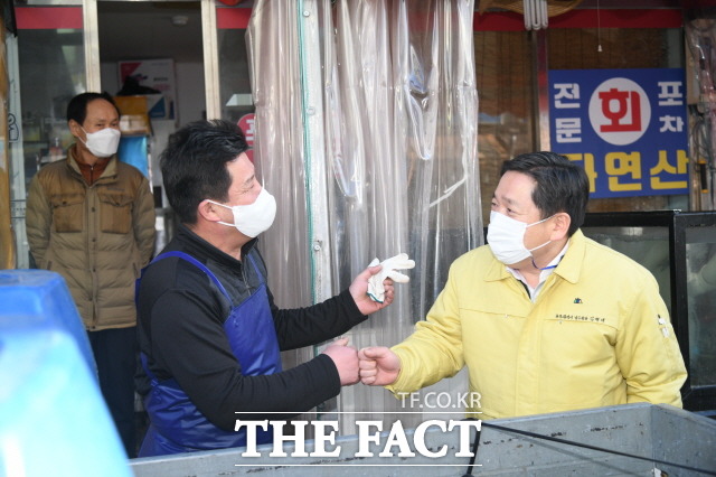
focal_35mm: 48
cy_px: 238
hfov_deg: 41.1
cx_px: 358
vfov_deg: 28.0
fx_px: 954
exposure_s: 1/320
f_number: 4
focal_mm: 48
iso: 320
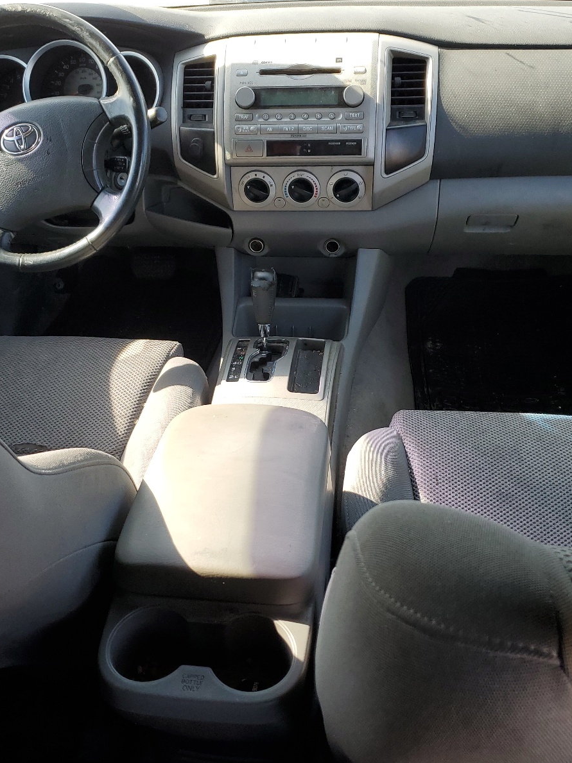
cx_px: 263
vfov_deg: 52.6
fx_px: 772
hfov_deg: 40.6
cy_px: 382
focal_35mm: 35
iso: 50
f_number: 1.5
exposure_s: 1/208
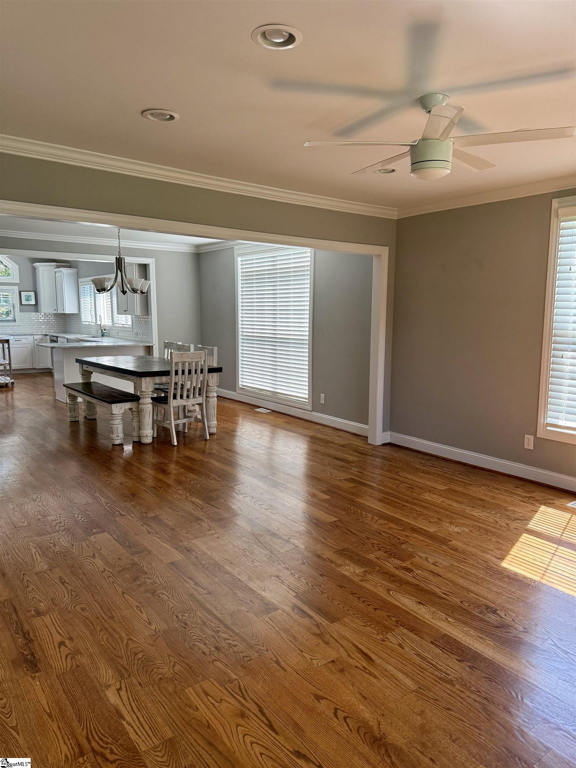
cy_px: 384
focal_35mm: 24
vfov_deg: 71.6
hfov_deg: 56.8
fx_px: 532
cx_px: 288
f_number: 1.78
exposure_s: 1/237
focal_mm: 6.76
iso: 200
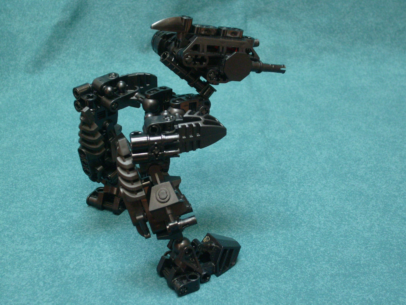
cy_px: 152
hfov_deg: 31.7
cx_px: 203
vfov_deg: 24.0
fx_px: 715
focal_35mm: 61
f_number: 3.6
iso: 200
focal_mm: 10.3
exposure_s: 1/10
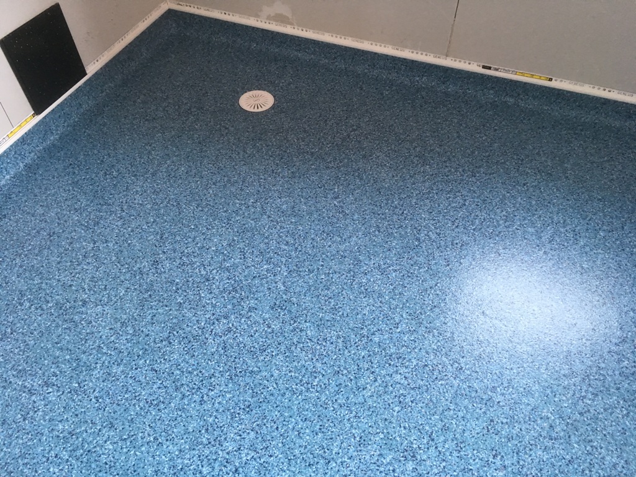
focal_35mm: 29
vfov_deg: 48.2
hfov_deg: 61.7
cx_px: 318
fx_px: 533
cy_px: 238
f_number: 2.2
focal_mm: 4.15
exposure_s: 1/33
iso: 125
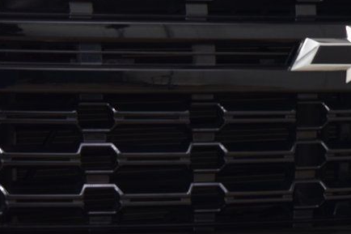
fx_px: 1657
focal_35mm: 170
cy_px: 77
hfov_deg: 12.0
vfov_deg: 8.1
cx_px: 334
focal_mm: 48
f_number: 6.3
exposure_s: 1/15
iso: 400
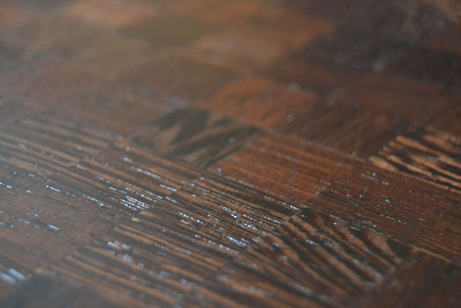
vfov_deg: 16.6
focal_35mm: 82
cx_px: 230
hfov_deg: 24.6
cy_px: 154
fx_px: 1056
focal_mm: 55
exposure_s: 1/60
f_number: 5.6
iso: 3200
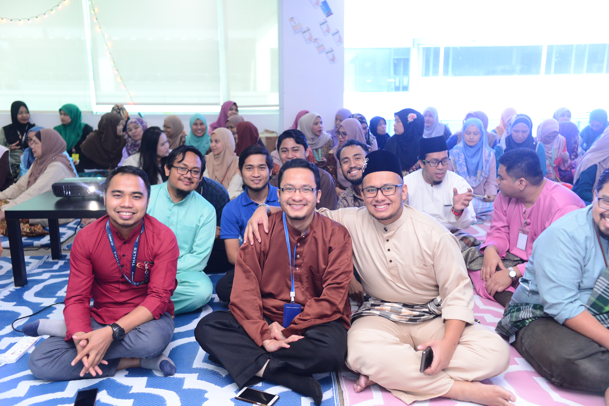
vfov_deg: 37.9
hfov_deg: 54.4
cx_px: 304
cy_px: 203
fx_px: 592
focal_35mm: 35
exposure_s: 1/160
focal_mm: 35
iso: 3200
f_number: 3.2
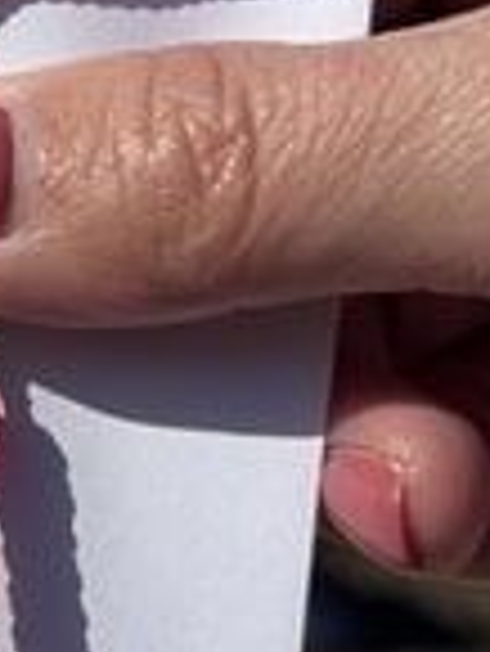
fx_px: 2318
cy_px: 357
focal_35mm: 123
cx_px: -351
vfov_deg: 16.0
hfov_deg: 11.3
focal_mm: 5.96
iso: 50
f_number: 1.6
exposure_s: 1/9901
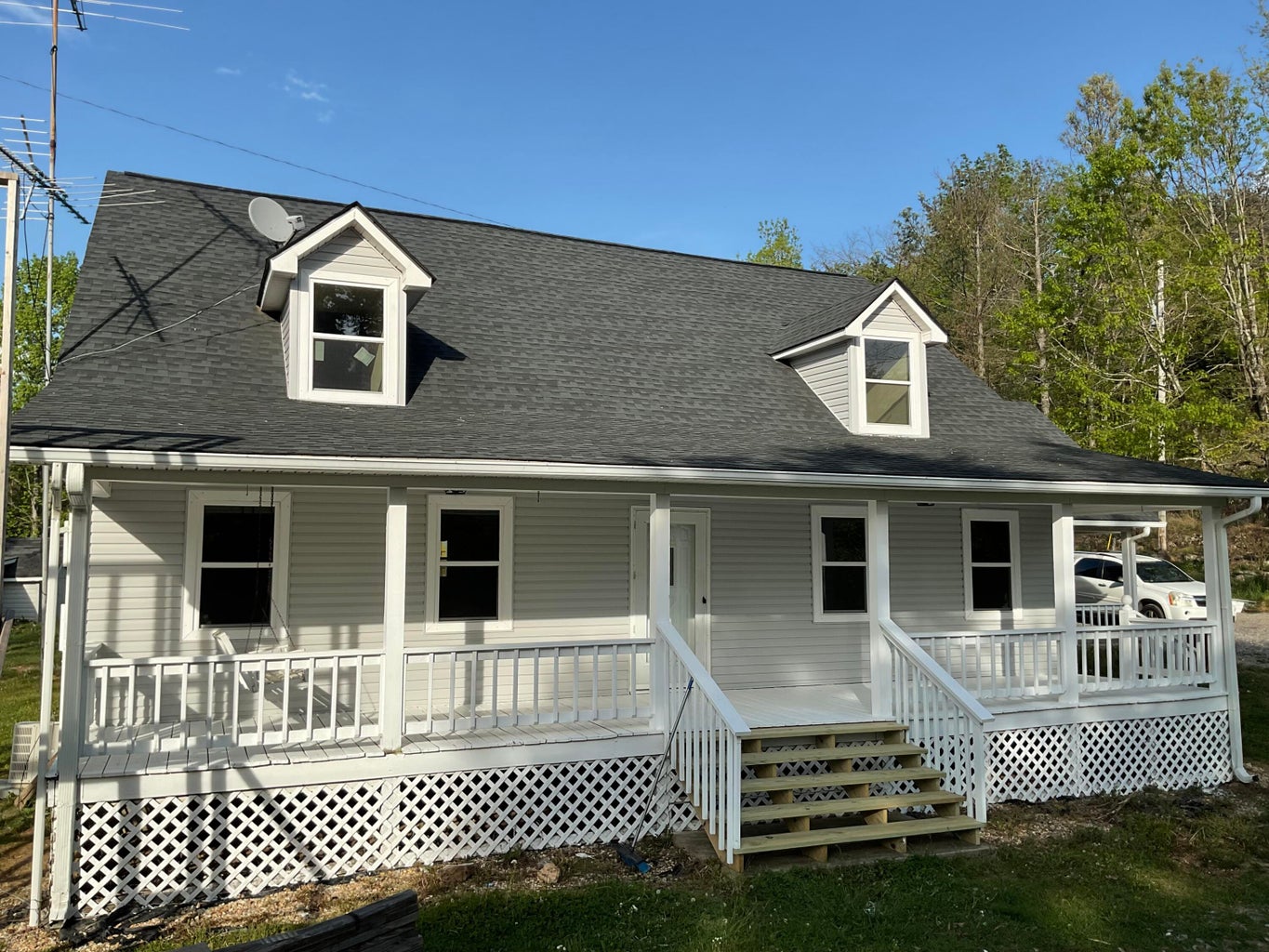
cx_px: 634
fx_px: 1063
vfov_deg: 48.2
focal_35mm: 29
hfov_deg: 61.7
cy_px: 476
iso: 16
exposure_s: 1/1377
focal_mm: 3
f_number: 1.8
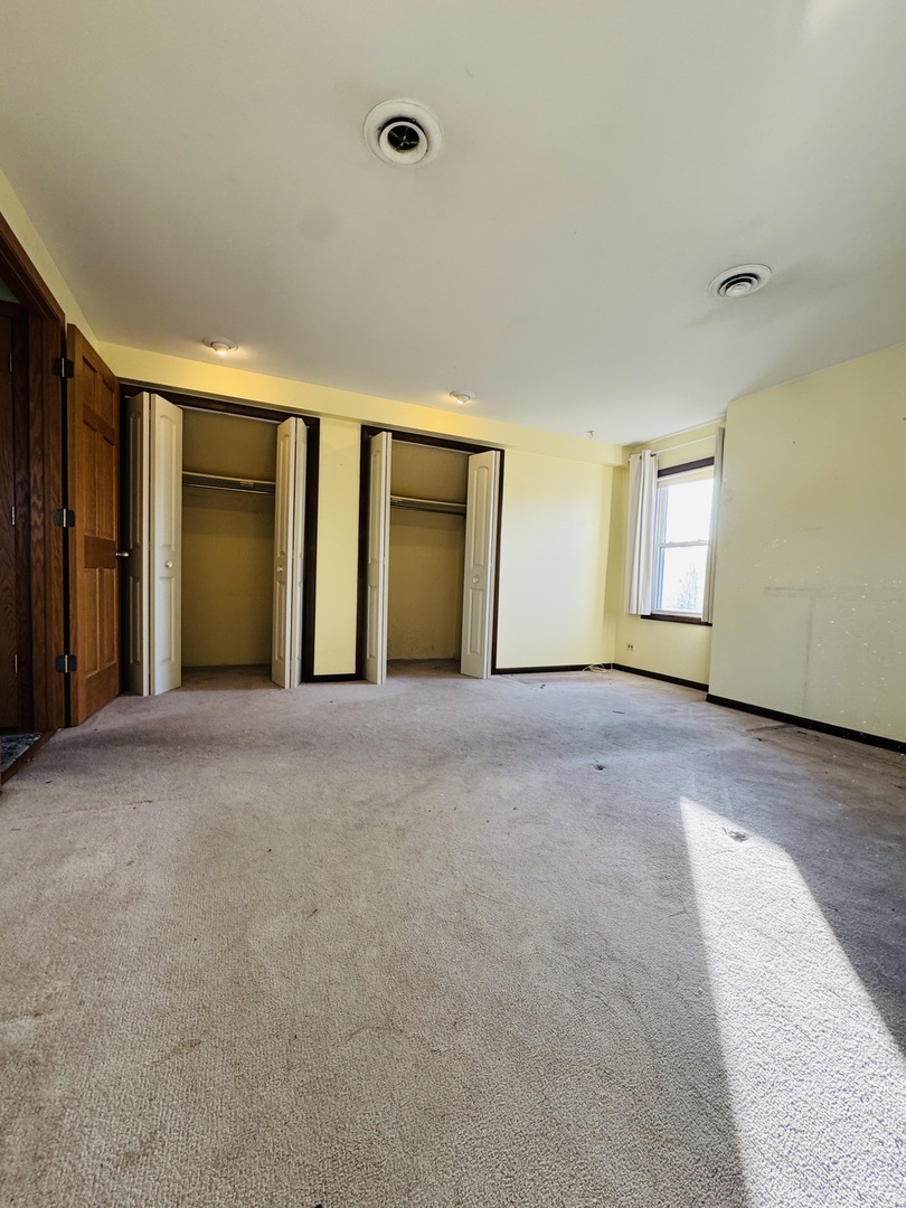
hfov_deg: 85.7
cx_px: 453
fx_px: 489
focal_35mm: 14
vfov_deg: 102.1
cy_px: 604
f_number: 2.2
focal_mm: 2.22
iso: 160
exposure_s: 1/120
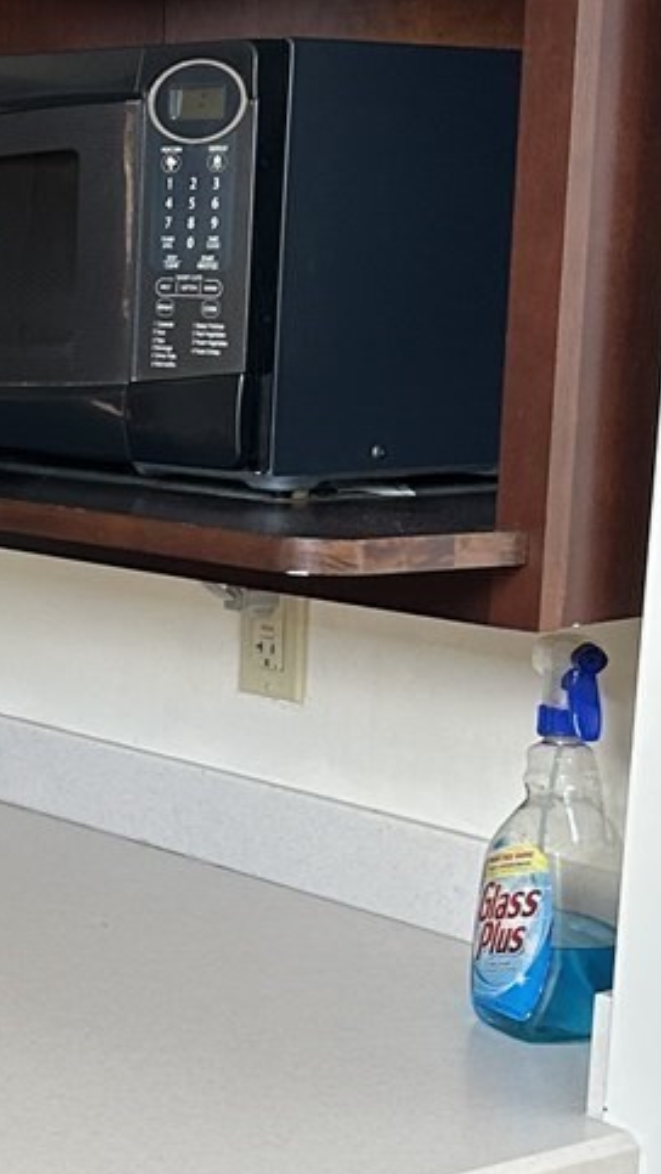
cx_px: -207
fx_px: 2802
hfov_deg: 13.0
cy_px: 834
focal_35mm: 90
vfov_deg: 23.5
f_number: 1.5
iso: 125
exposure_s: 1/121
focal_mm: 5.7
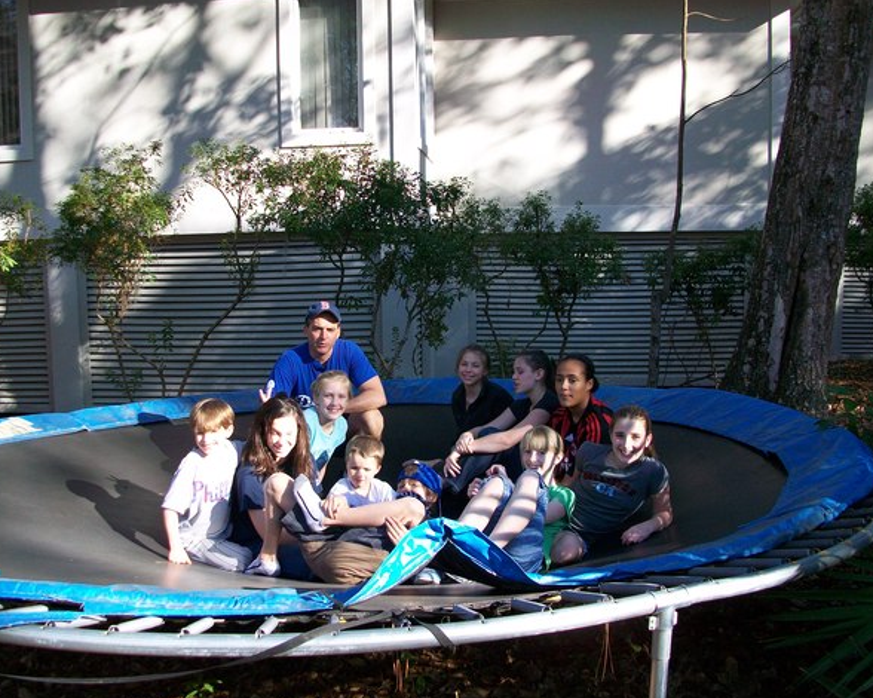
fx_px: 878
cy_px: 350
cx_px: 417
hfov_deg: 52.8
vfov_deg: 43.3
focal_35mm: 34
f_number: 2.8
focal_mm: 5.7
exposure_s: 1/200
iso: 64
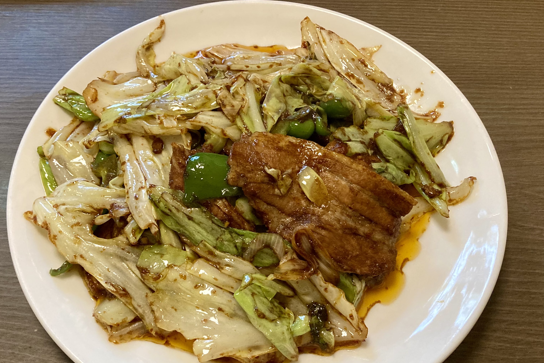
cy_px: 184
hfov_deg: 61.9
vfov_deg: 43.6
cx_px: 264
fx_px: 453
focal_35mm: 30
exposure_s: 1/33
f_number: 1.8
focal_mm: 3.99
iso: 320
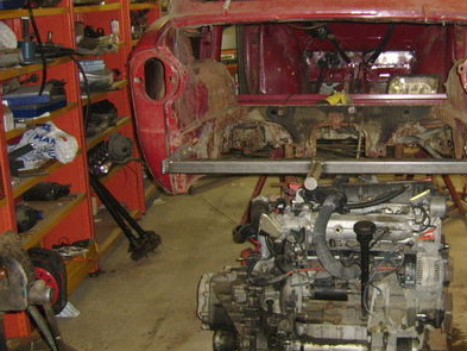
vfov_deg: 25.6
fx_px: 769
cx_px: 327
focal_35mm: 57
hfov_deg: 33.3
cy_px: 138
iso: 200
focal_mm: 5.95
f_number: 2.8
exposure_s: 1/30
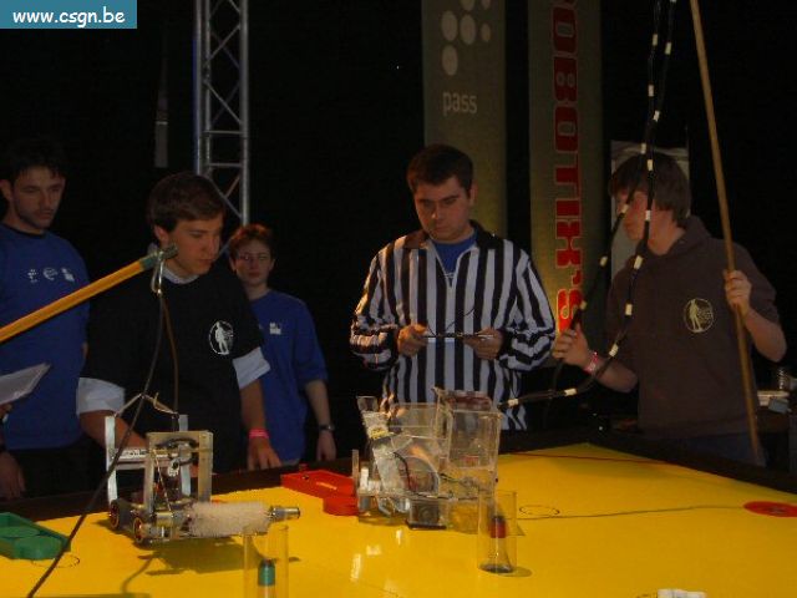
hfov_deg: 28.2
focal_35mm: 69
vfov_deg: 21.3
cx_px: 398
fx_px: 1589
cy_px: 299
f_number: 3.7
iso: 200
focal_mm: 14.2
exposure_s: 1/80
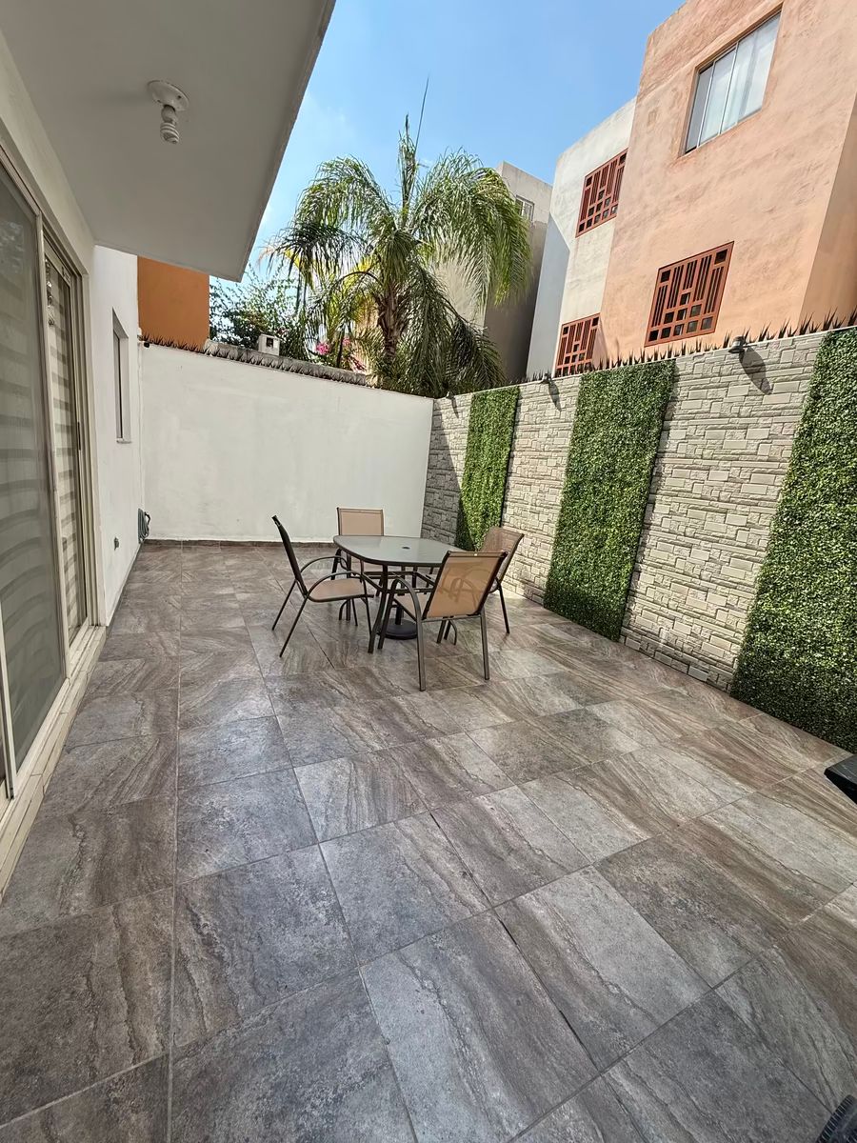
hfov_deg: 85.7
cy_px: 572
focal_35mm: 14
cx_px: 428
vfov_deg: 102.1
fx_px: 462
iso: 64
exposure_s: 1/1211
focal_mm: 2.22
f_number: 2.2
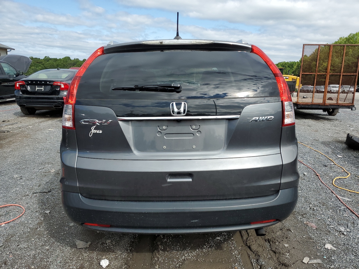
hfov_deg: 67.3
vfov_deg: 53.1
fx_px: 270
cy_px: 134
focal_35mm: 26
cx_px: 180
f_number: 1.5
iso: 50
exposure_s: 1/2500
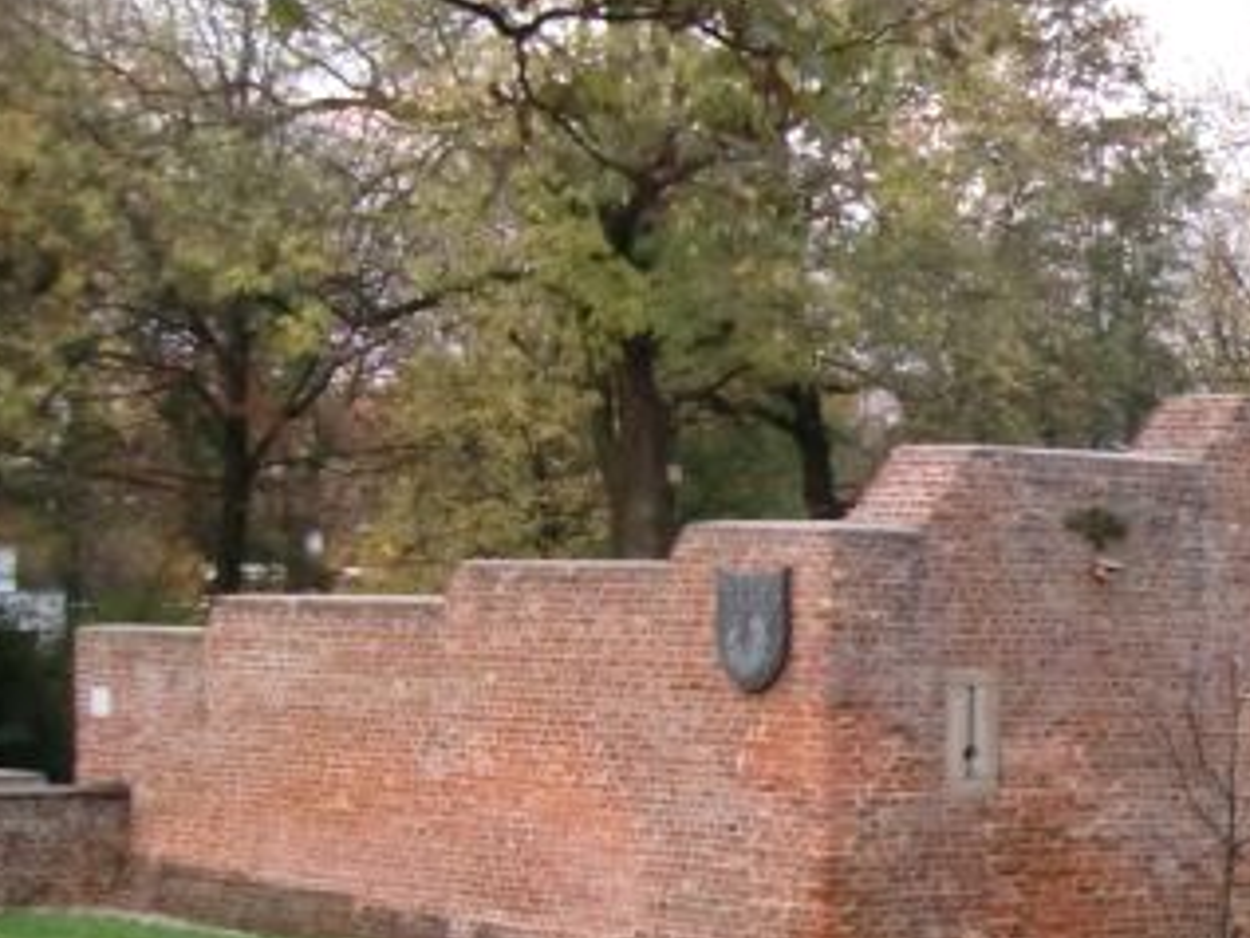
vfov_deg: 14.6
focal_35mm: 101
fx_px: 3649
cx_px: 1487
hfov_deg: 18.5
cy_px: 635
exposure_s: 1/25
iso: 400
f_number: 3.8
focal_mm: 7.1
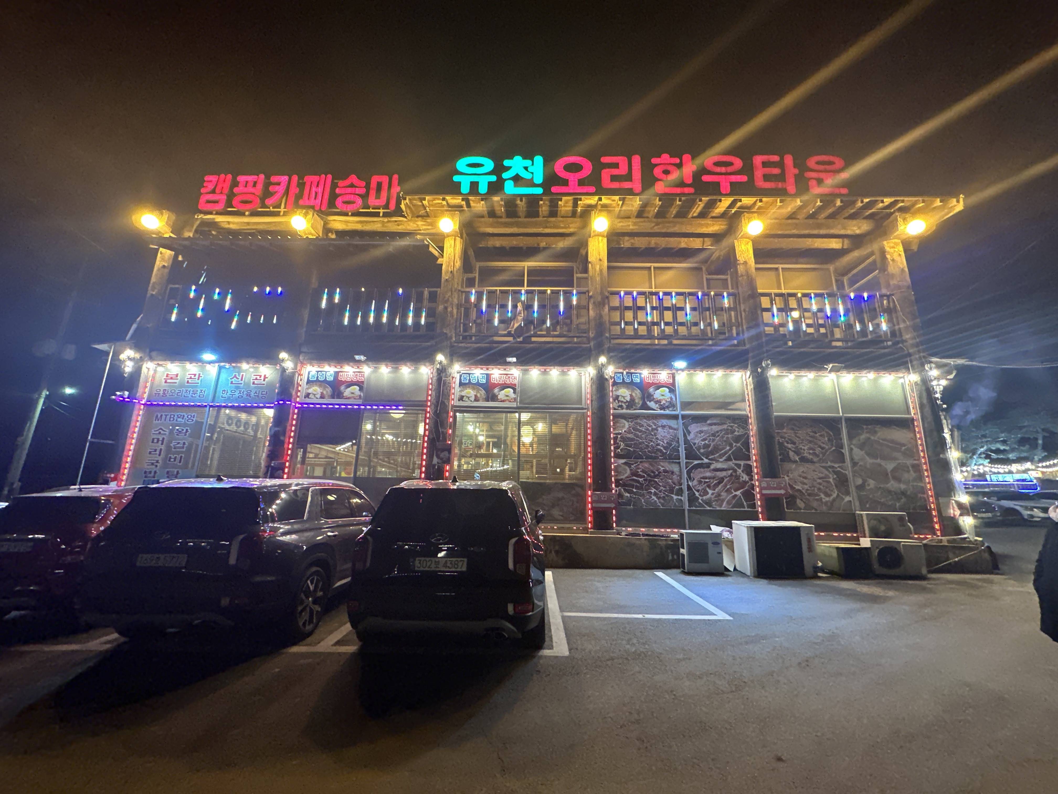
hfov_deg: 102.1
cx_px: 529
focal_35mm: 14
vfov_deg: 85.7
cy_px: 397
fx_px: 428
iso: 400
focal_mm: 2.22
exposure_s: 1/60
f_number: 2.2
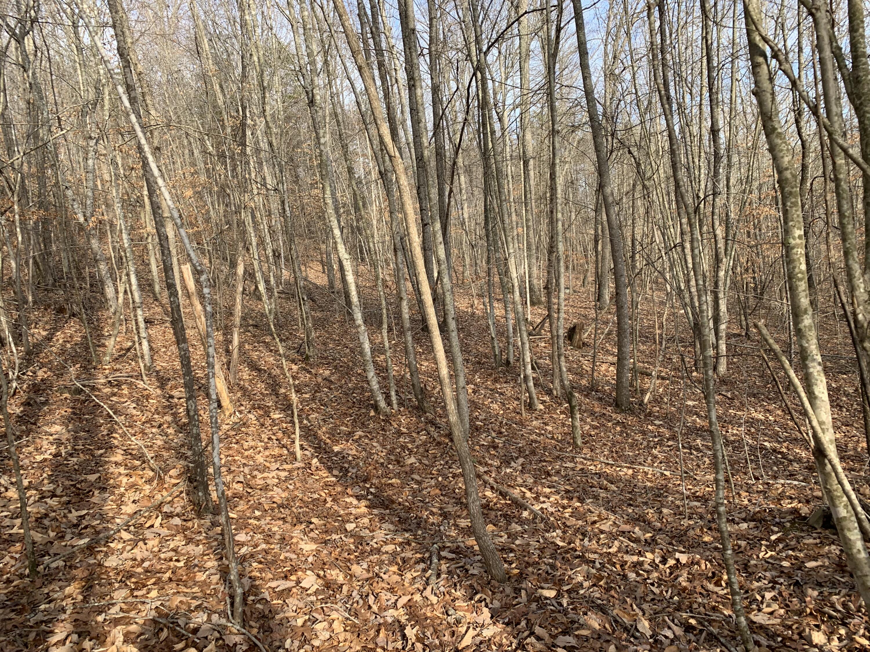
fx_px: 653
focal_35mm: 26
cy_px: 326
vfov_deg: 53.1
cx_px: 435
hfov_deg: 67.3
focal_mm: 4.25
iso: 25
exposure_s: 1/467
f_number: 1.8
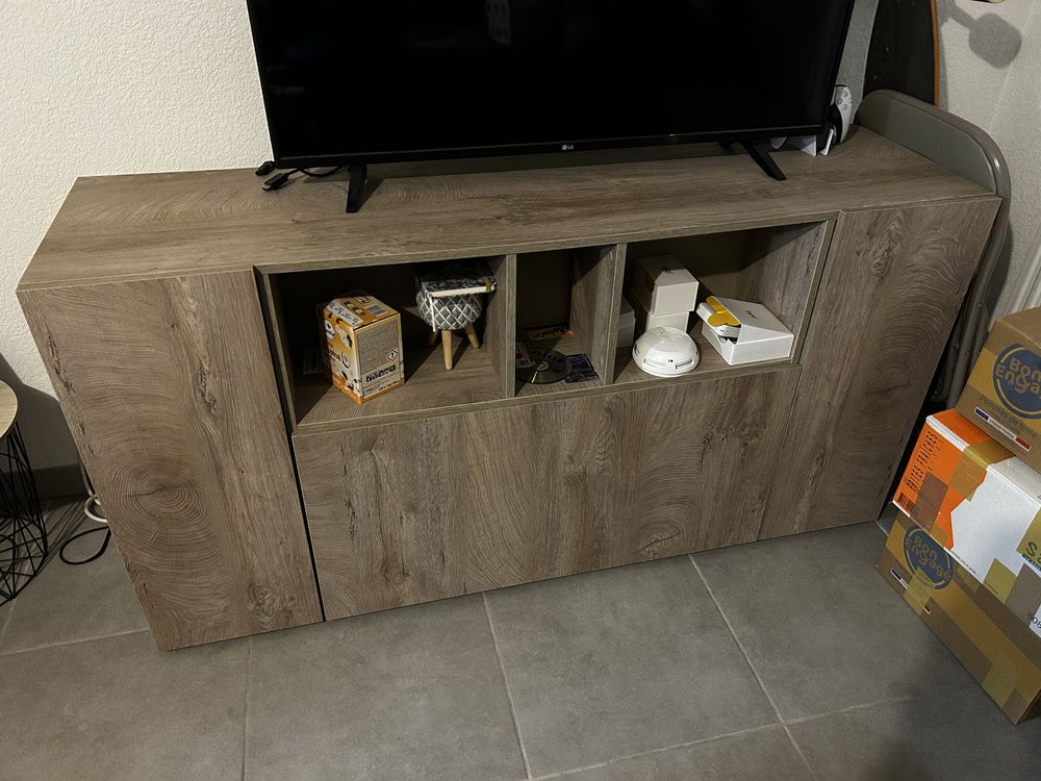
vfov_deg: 53.1
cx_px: 520
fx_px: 782
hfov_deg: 67.3
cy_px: 390
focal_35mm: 26
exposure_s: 1/25
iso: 500
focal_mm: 5.7
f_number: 1.5
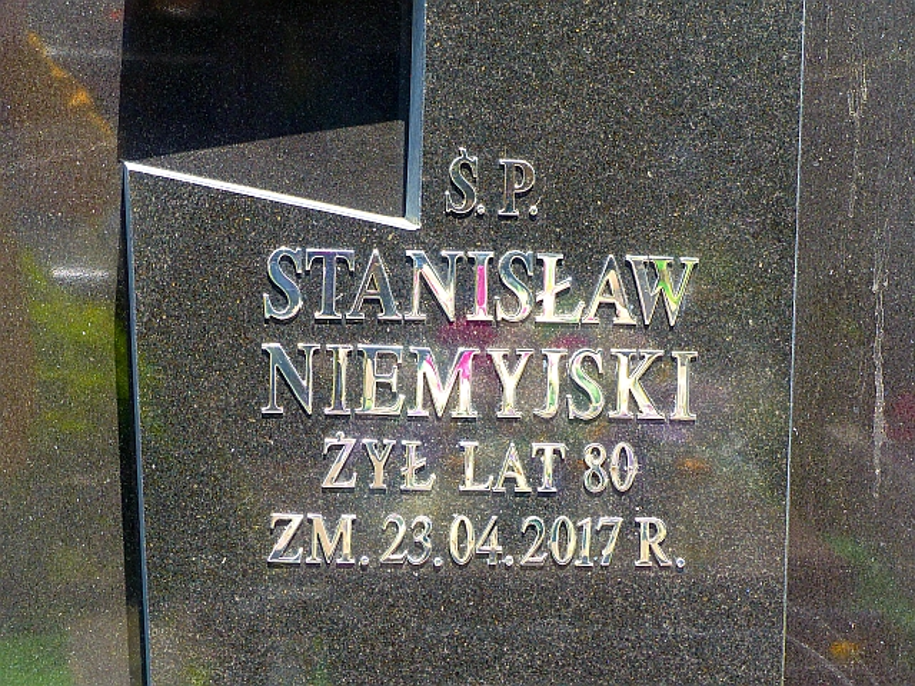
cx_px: 458
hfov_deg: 12.3
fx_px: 4229
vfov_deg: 9.3
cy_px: 343
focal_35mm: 160
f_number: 4
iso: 100
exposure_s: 1/160
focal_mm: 28.7
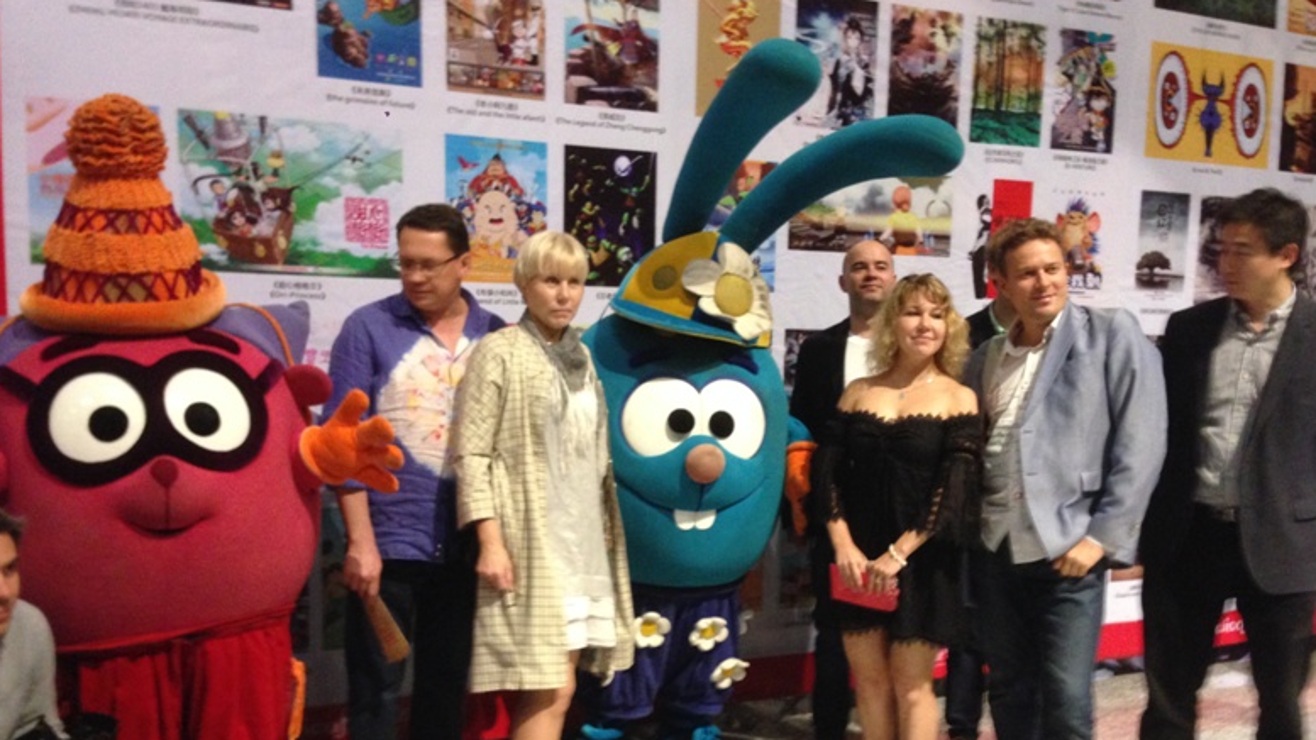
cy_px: 472
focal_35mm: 37
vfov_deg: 31.8
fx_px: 1291
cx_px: 655
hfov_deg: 54.0
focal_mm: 4.12
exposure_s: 1/17
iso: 400
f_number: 2.4
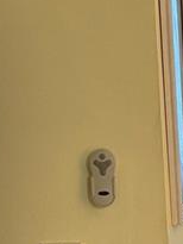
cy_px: 268
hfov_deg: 8.5
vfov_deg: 12.8
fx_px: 1070
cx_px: 506
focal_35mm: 152
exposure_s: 1/60
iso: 250
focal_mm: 5.96
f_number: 1.6
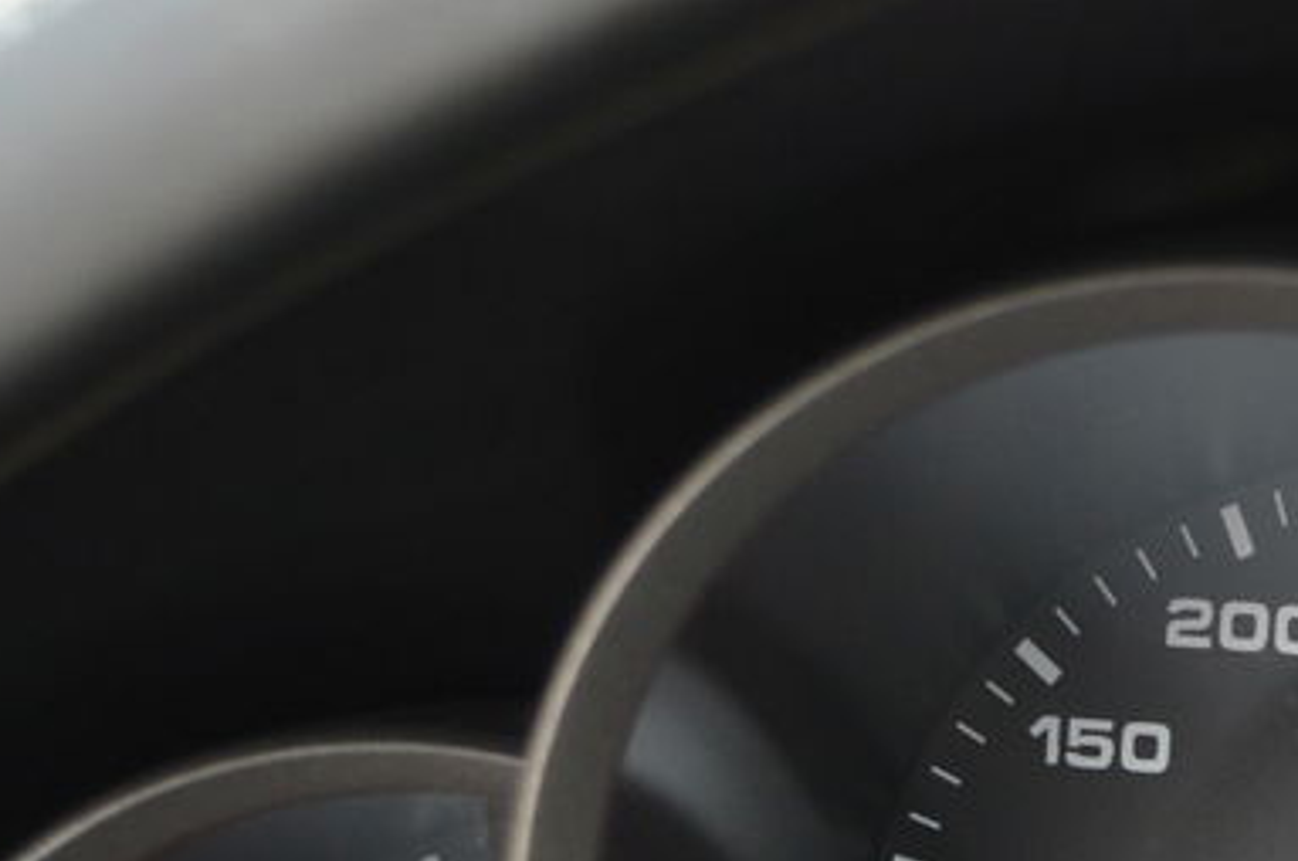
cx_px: 1301
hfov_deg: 17.2
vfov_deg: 11.5
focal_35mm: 116
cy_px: 1068
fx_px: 4188
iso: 640
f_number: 4.2
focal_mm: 29
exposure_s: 1/15
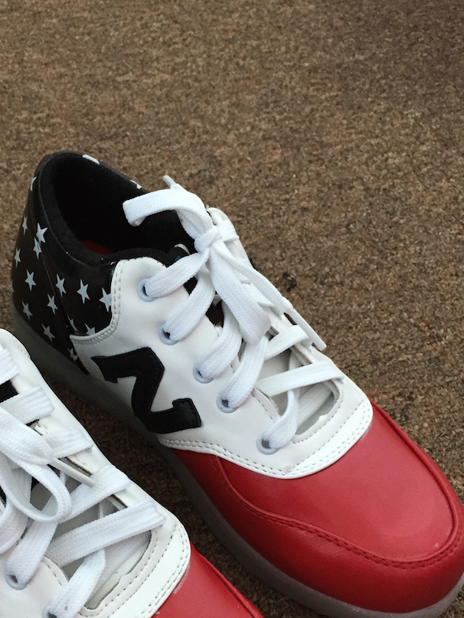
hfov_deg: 31.9
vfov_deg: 41.0
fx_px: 804
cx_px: 148
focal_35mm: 45
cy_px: 455
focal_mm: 4.15
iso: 125
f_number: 2.2
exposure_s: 1/30
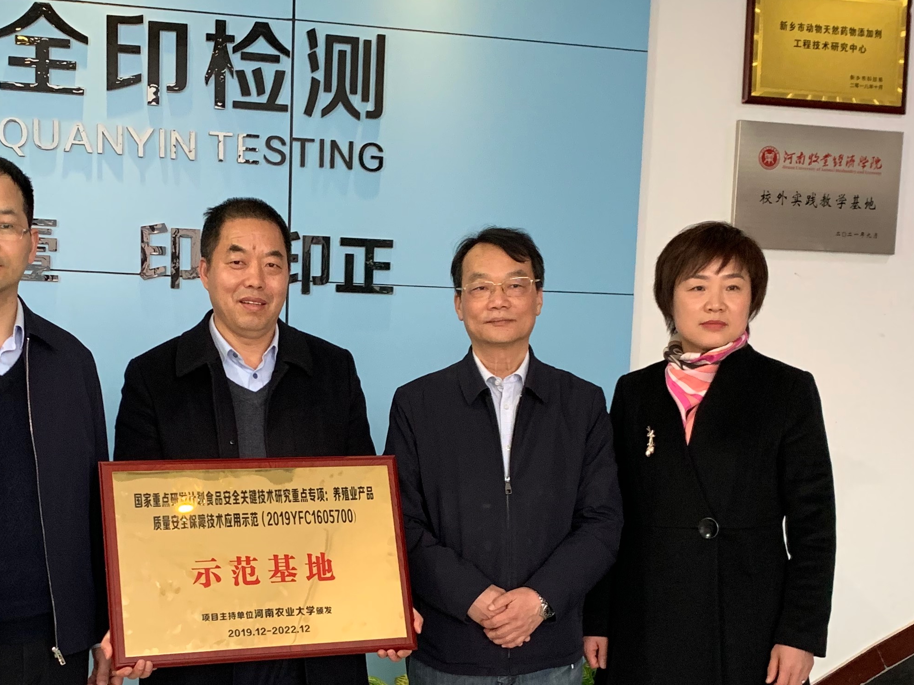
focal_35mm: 53
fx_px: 1399
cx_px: 328
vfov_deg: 27.1
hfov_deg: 35.9
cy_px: 523
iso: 400
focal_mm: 4.25
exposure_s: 1/40
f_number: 1.8
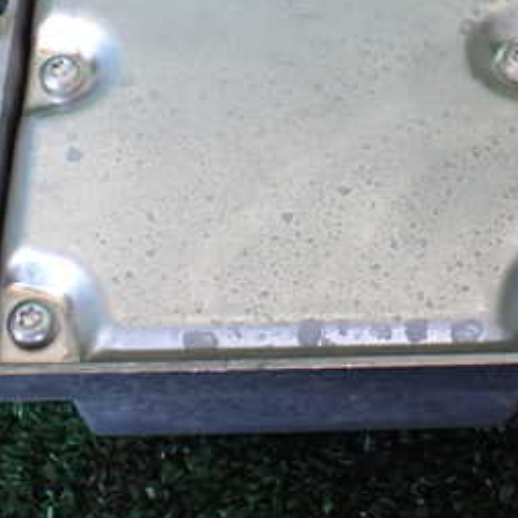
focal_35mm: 63
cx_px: 285
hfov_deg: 27.3
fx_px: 1067
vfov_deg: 27.0
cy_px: 135
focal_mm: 5.4
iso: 640
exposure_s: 1/125
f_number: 2.3
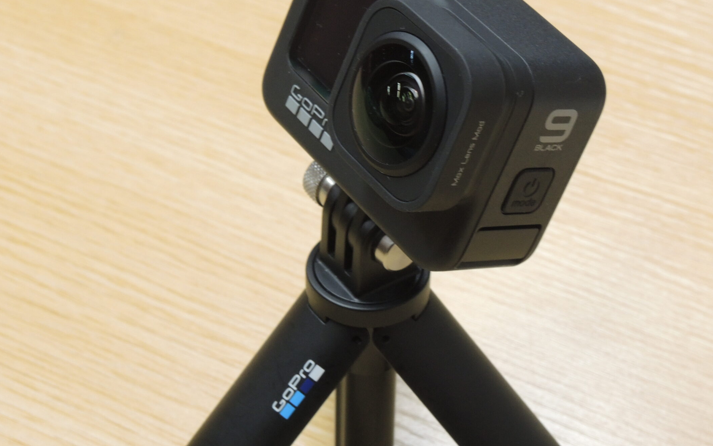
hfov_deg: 19.1
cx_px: 390
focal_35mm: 109
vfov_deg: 12.0
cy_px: 128
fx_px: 2118
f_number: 5
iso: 450
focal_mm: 17.7
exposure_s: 1/13
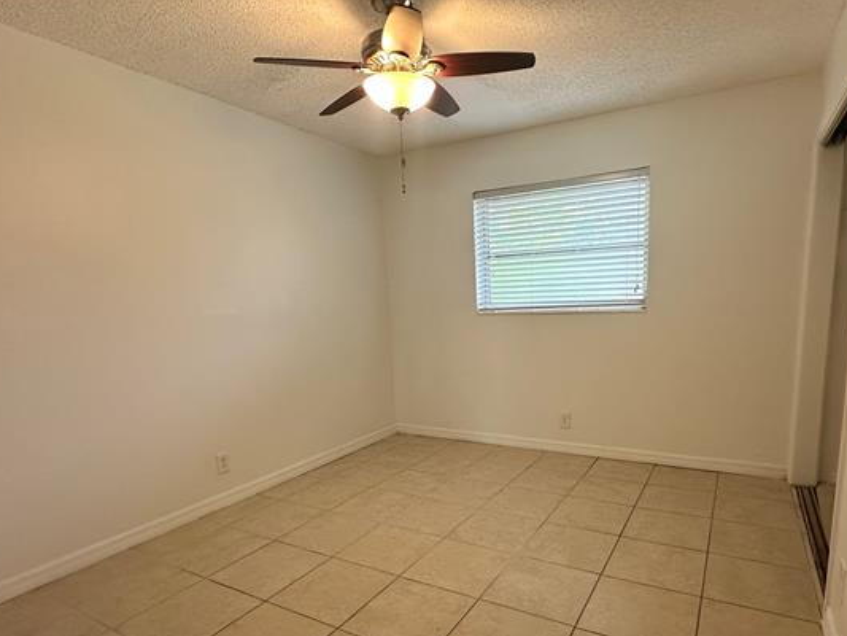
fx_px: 514
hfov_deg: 78.8
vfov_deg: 62.8
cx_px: 459
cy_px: 386
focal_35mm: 21
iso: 160
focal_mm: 2.22
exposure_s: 1/60
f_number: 2.2
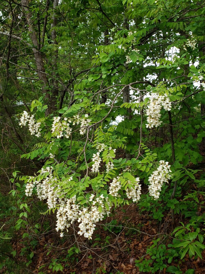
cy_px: 137
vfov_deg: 67.3
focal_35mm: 26
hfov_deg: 53.1
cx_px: 102
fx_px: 205
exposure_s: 1/231
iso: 50
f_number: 2.4
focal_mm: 4.3
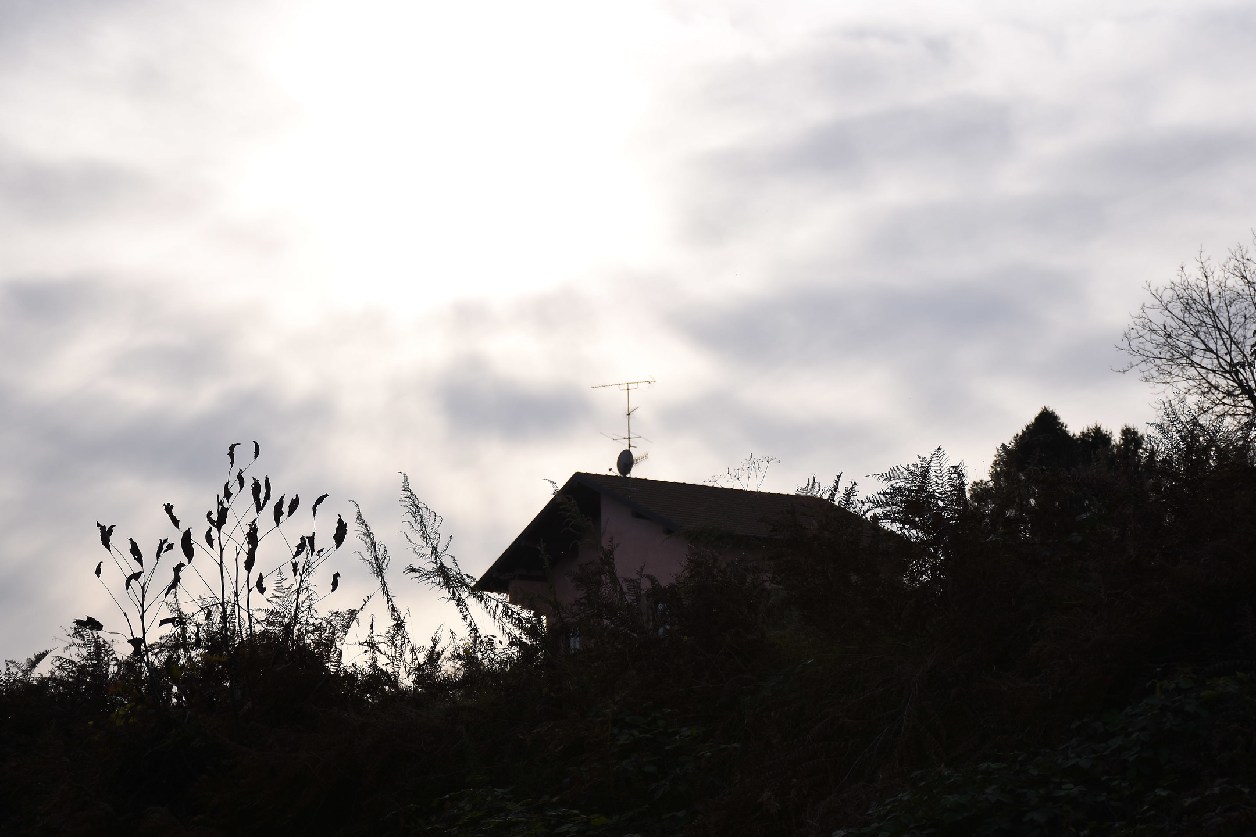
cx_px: 656
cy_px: 406
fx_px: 3489
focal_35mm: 100
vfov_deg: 13.7
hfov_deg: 20.4
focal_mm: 60
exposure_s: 1/640
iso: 100
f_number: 6.3
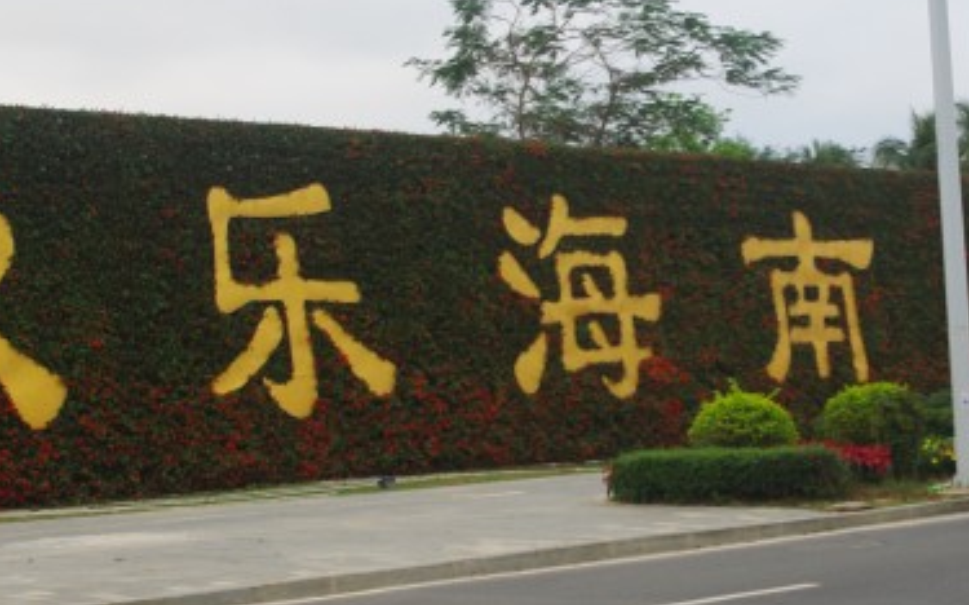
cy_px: 367
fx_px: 2112
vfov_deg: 16.3
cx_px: 674
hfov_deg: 25.7
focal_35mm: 80
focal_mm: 28.13
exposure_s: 1/30
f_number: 5.6
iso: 100
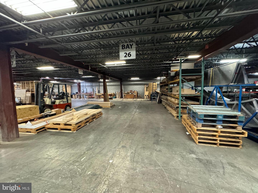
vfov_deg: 85.7
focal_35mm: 14
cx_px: 129
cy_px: 96
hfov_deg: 102.1
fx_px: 104
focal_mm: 2.22
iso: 800
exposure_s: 1/60
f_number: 2.2
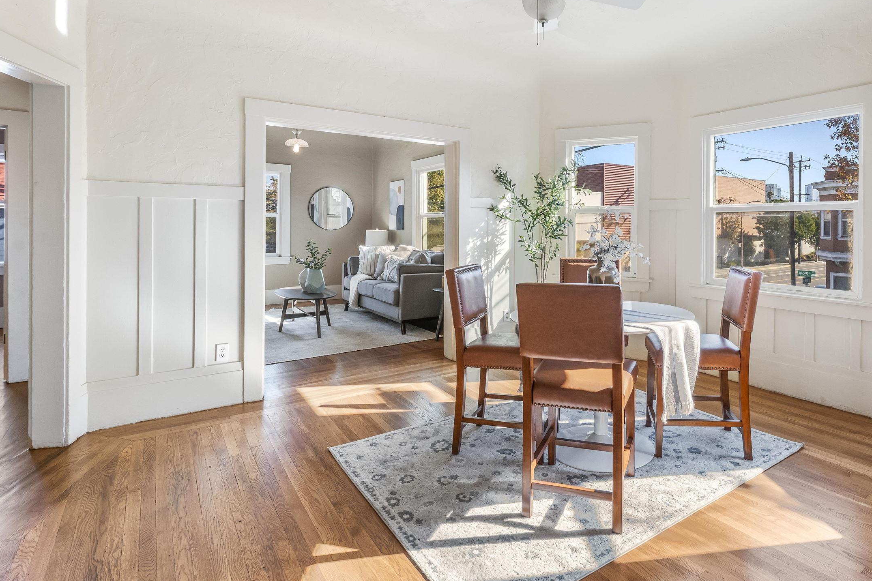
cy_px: 235
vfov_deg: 61.4
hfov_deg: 82.3
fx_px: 484
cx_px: 548
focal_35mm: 20
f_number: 9
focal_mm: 14
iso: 1600
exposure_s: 1/3
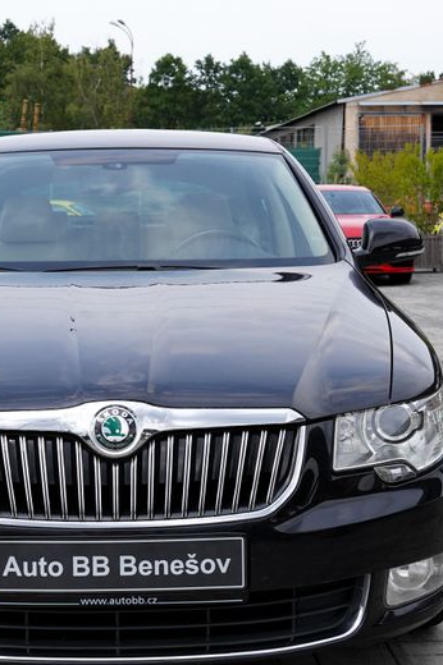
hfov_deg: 20.2
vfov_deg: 30.1
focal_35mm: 67
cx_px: 128
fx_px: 1238
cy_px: 366
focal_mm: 34
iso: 100
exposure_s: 1/200
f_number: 6.3
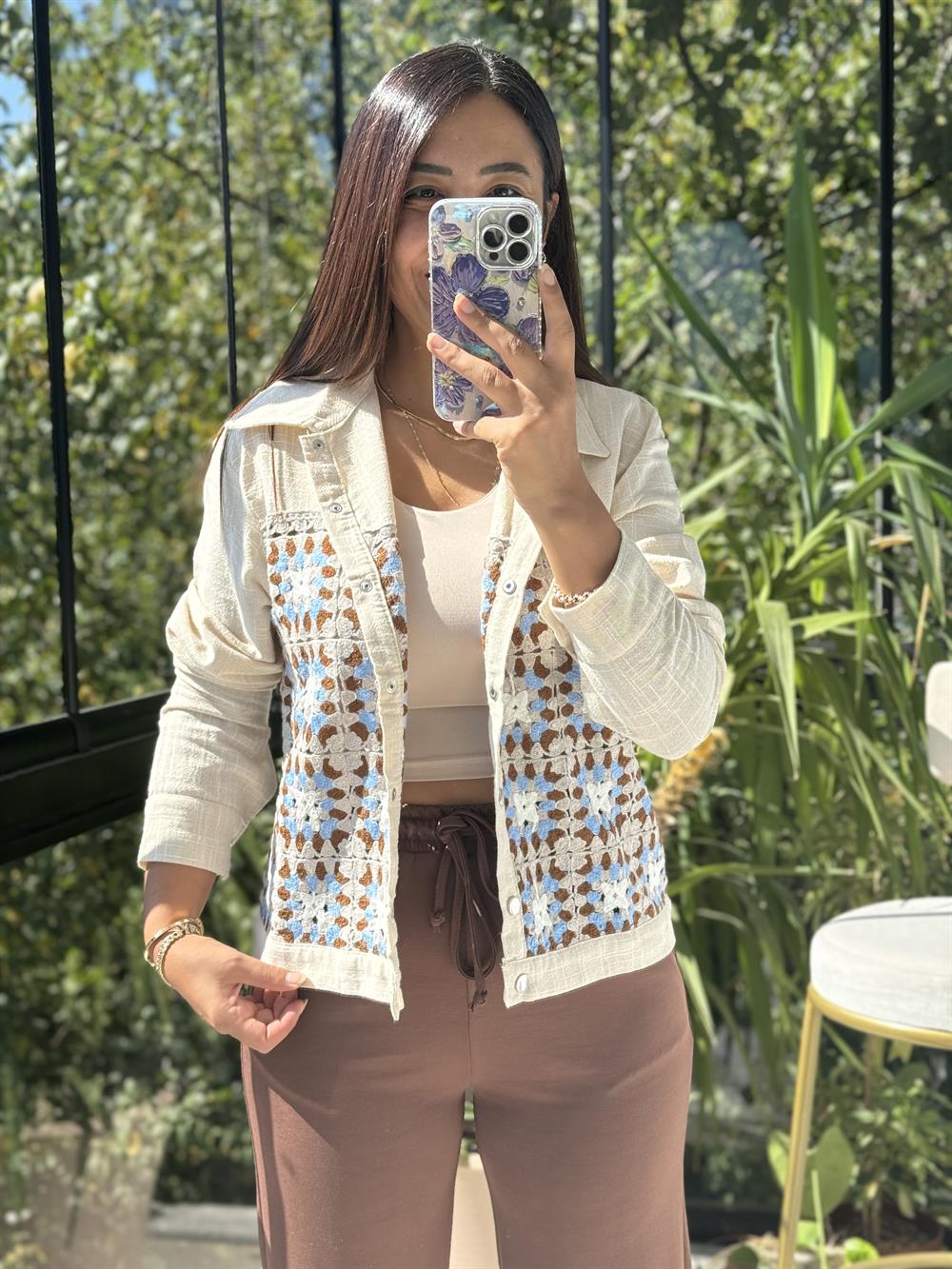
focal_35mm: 48
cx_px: 476
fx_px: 1760
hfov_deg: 30.3
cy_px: 634
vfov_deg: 39.7
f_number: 1.78
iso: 64
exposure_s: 1/549
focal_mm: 6.76
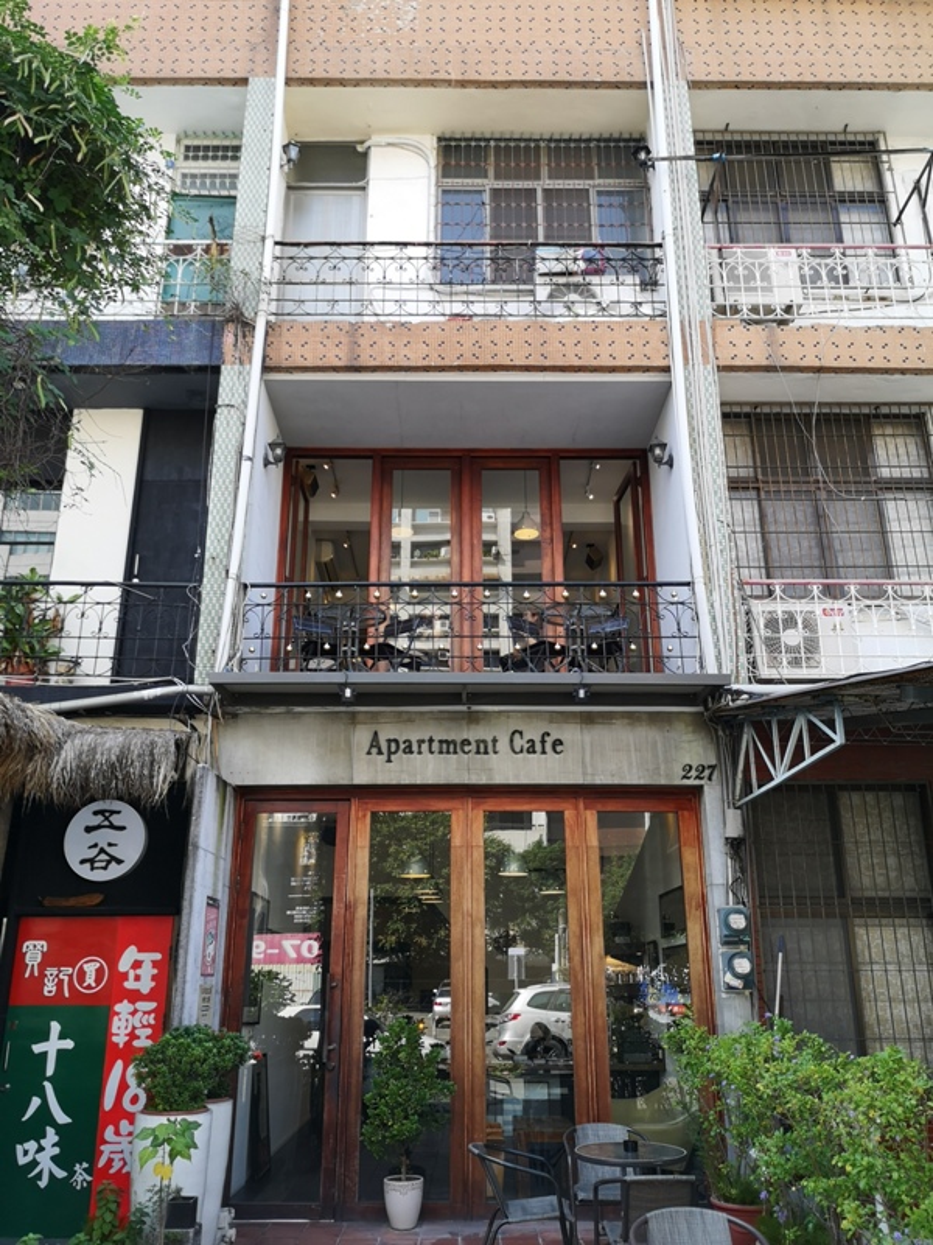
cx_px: 466
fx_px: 970
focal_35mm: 27
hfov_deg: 51.4
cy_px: 622
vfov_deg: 65.3
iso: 50
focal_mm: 3.95
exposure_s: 1/304
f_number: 1.8
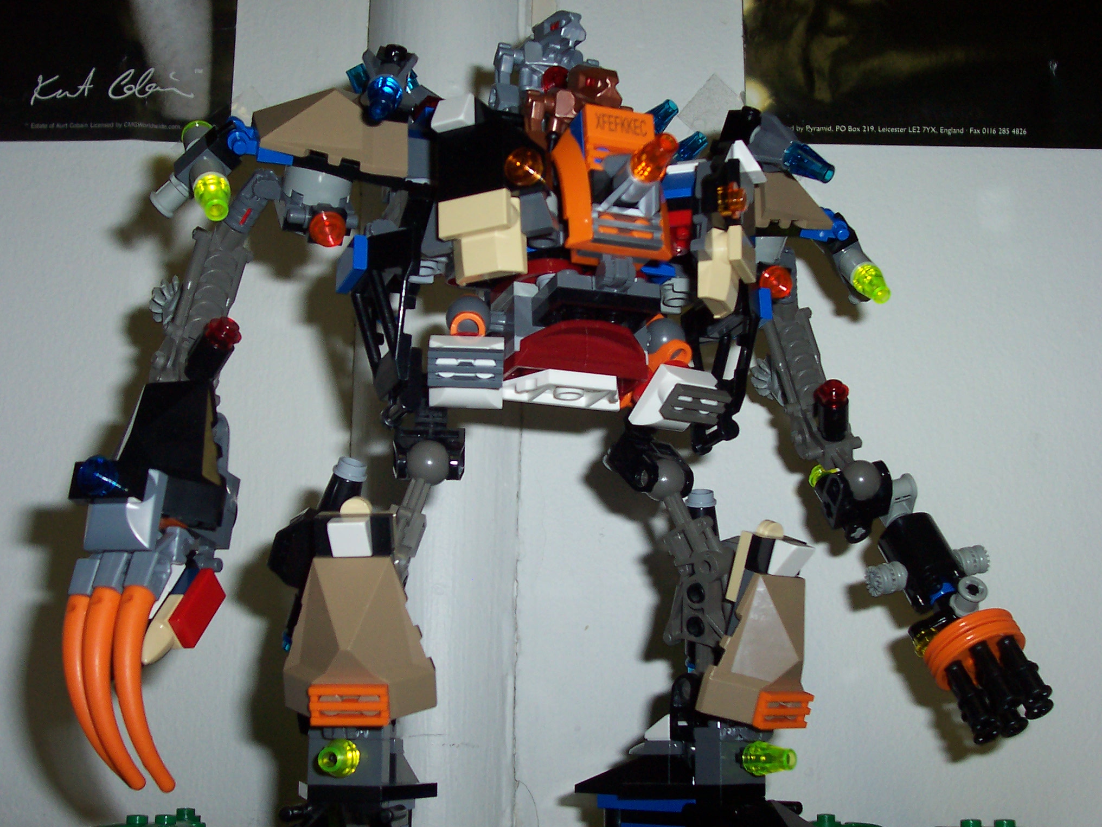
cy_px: 414
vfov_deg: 31.5
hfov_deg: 41.2
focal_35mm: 46
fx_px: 1464
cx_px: 551
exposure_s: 1/60
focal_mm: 7
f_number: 3
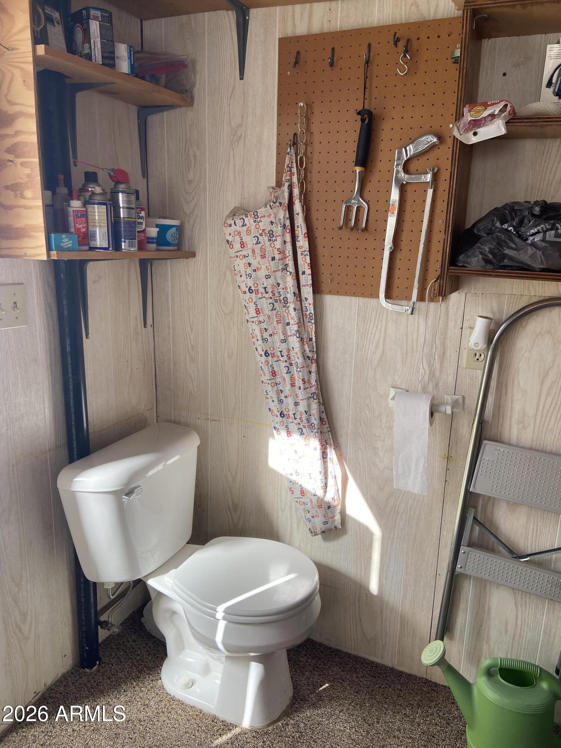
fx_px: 562
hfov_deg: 53.1
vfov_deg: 67.3
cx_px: 280
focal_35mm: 26
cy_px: 374
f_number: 1.8
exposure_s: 1/217
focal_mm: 4.25
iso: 32
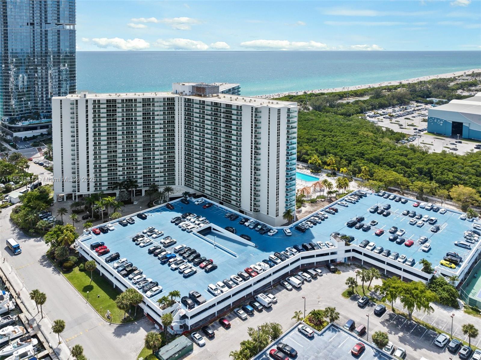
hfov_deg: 71.6
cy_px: 180
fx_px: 333
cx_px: 240
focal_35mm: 24
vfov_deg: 56.7
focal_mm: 12.29
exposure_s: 1/1600
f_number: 2.8
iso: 100
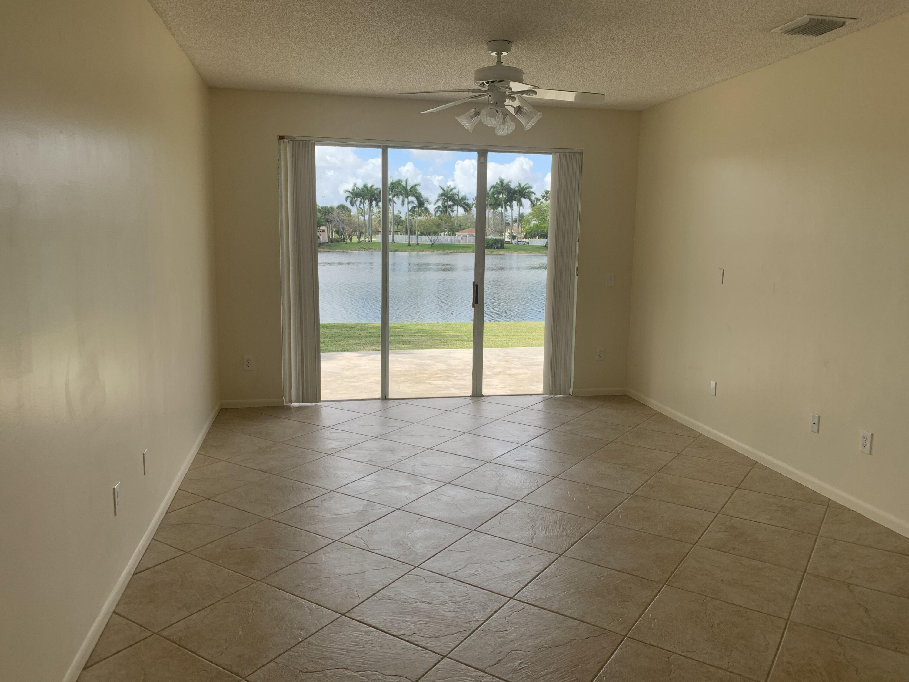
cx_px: 454
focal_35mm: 26
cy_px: 341
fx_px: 683
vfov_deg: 53.1
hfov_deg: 67.3
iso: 25
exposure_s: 1/664
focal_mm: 4.25
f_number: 1.8
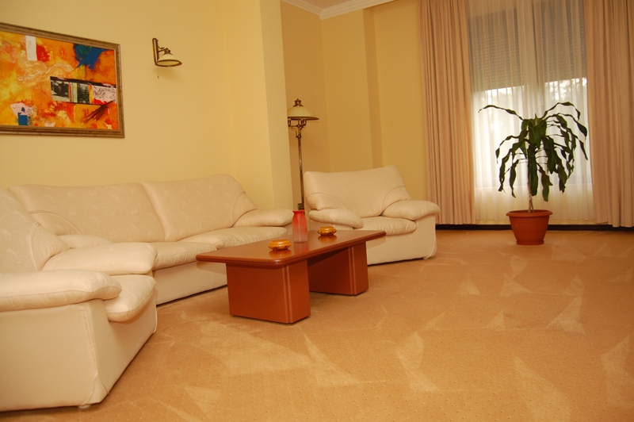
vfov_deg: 47.9
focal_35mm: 27
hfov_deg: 67.4
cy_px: 211
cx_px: 317
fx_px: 475
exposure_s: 1/60
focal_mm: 18
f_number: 4
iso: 200
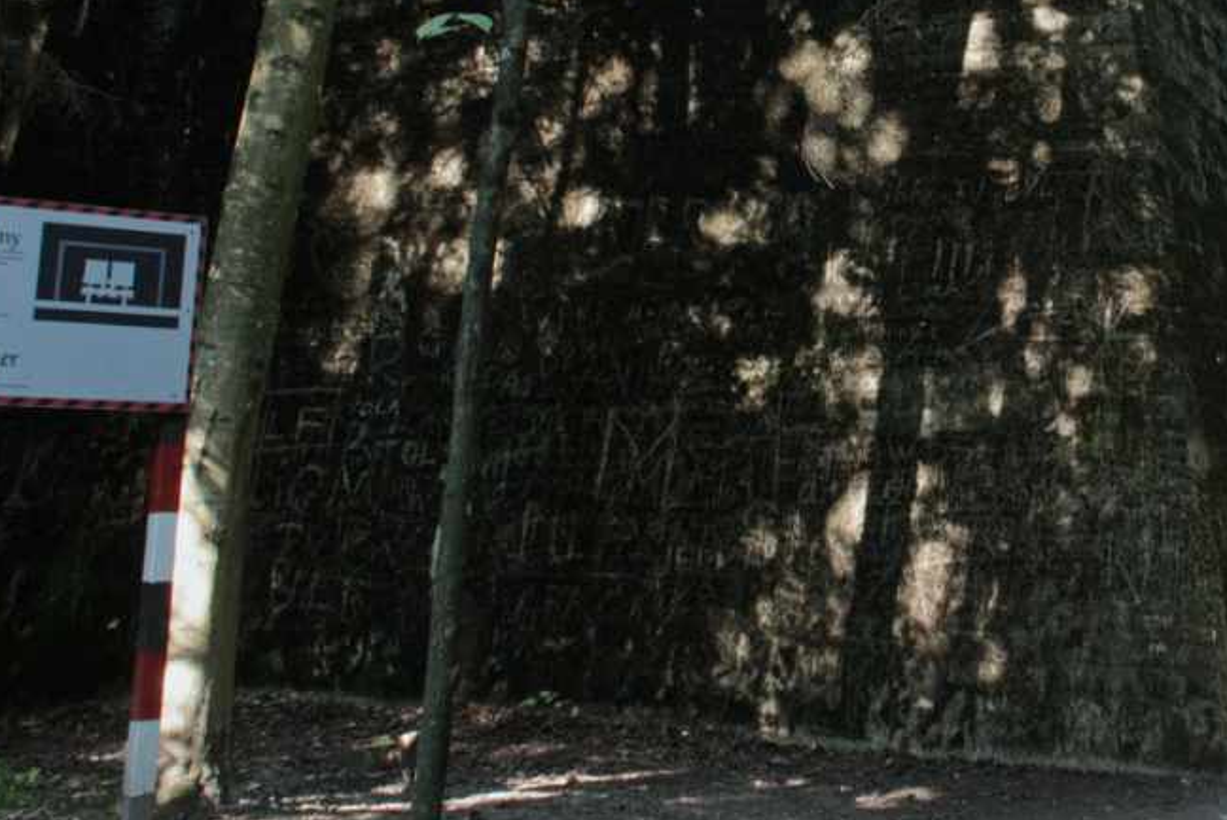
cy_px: 71
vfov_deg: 26.1
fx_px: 1705
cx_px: 932
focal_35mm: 50
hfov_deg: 38.5
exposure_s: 1/30
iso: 2200
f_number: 8
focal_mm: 18
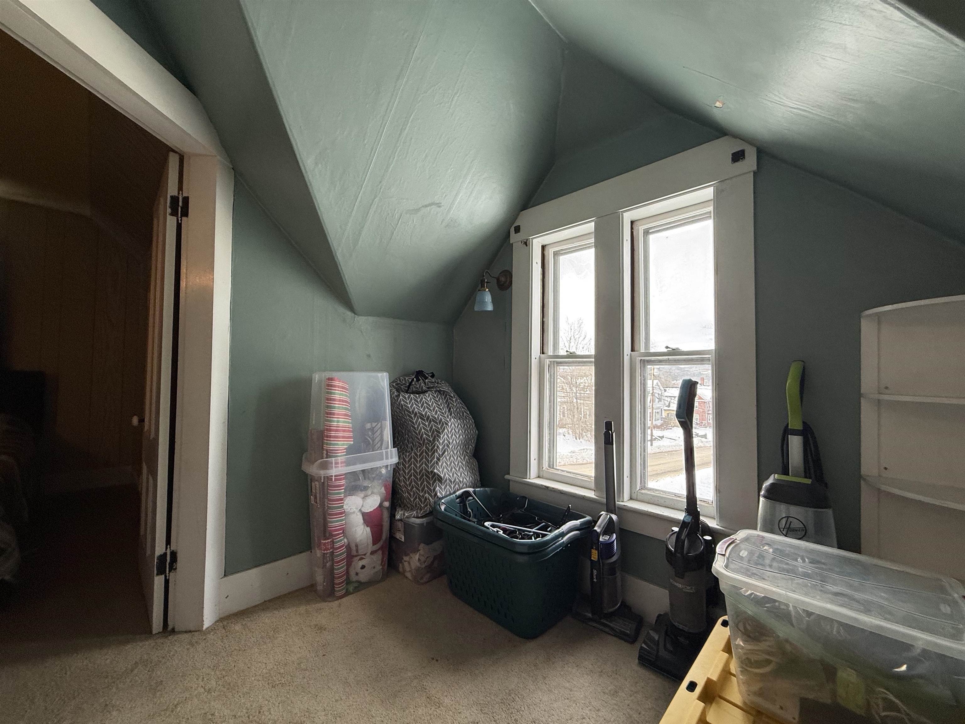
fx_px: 390
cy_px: 362
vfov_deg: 85.7
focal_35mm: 14
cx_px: 482
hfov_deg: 102.1
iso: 160
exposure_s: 1/99
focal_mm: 2.22
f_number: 2.2
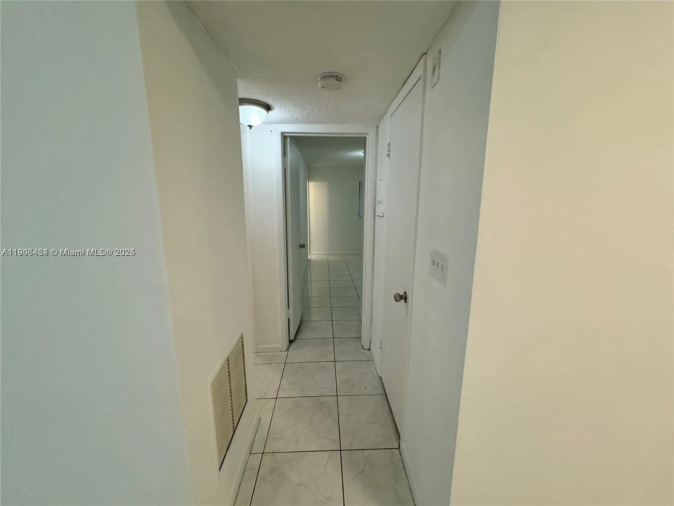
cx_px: 337
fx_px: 273
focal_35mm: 14
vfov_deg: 85.7
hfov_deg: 102.1
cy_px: 253
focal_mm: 2.22
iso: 250
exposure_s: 1/120
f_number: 2.2
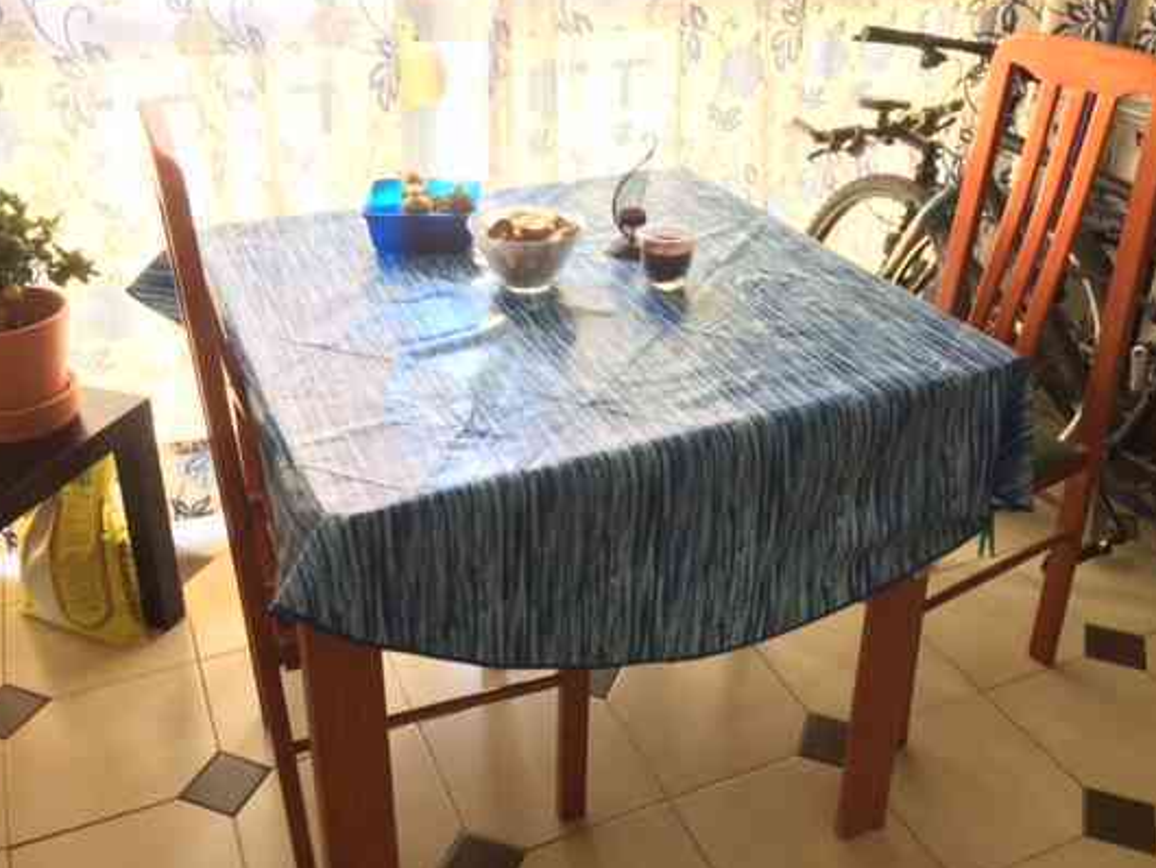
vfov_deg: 40.6
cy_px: 355
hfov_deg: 52.6
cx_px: 593
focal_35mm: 35
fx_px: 1169
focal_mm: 4.15
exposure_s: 1/33
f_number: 2.2
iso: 100
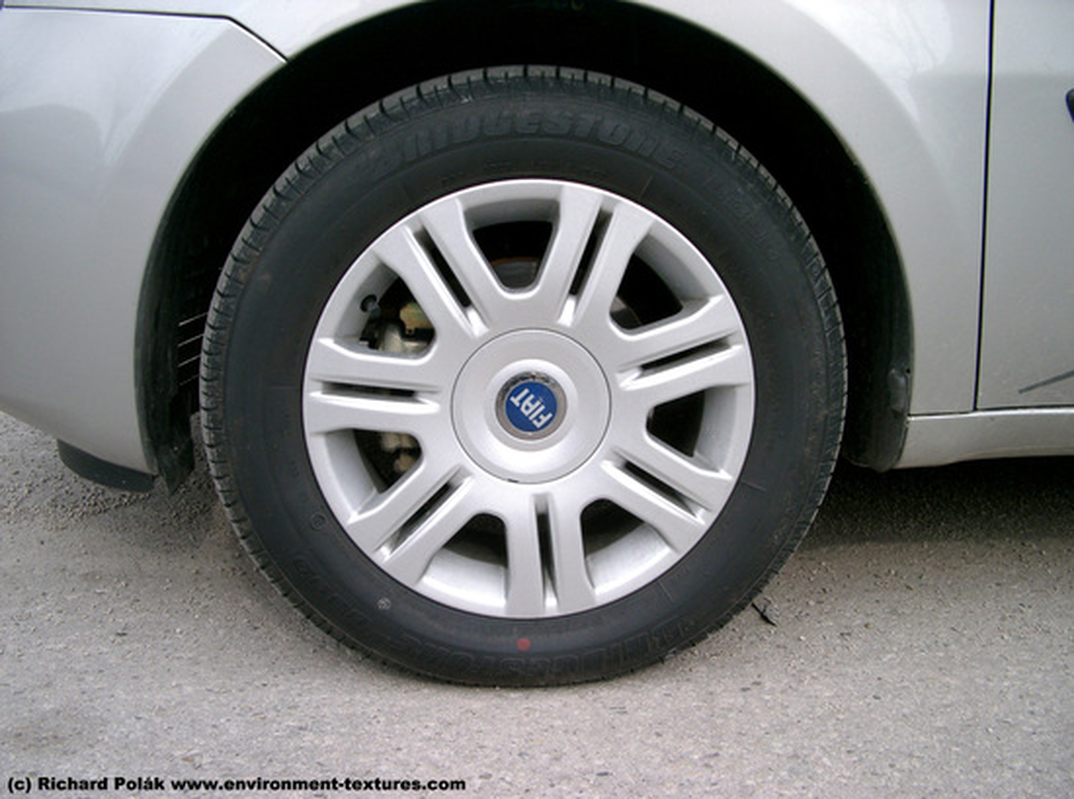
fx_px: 1144
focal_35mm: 37
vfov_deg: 38.5
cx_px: 537
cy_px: 400
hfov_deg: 50.3
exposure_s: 1/320
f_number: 5
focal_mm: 7.6
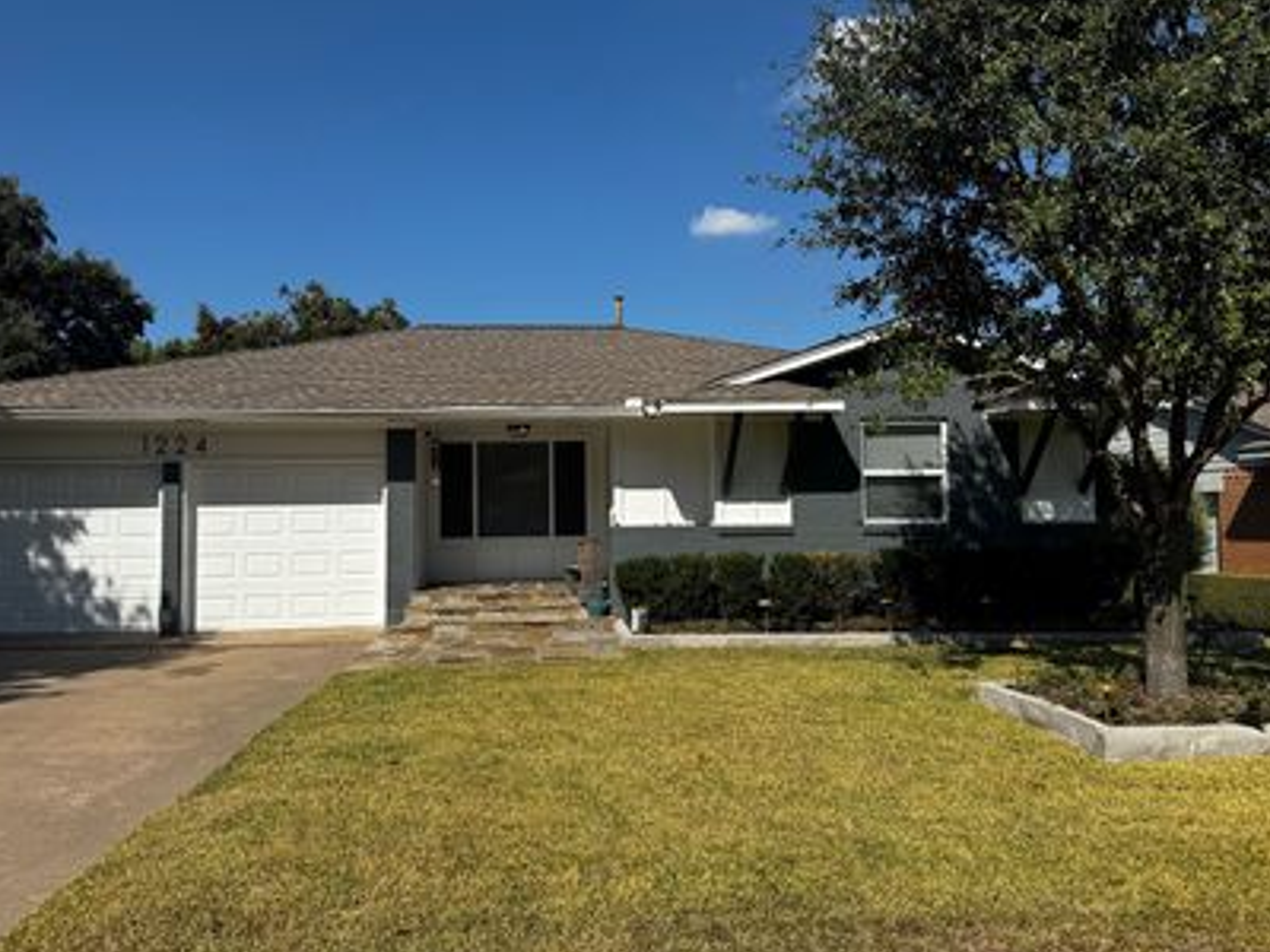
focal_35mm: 30
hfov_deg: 59.9
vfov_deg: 46.8
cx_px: 610
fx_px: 1101
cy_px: 436
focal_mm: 6.76
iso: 80
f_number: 1.78
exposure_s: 1/7092
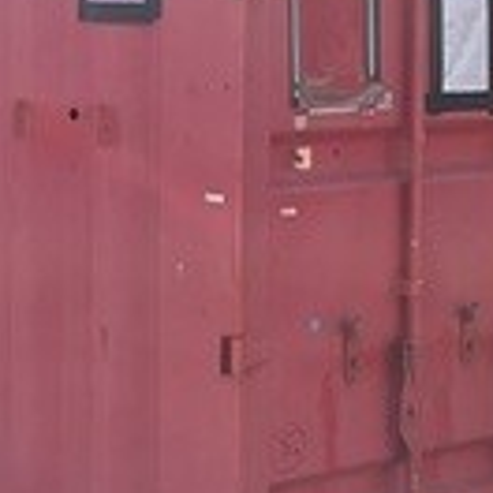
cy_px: 123
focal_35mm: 124
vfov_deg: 14.0
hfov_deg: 13.7
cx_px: -67
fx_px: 1998
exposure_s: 1/898
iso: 16
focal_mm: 3
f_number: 1.8
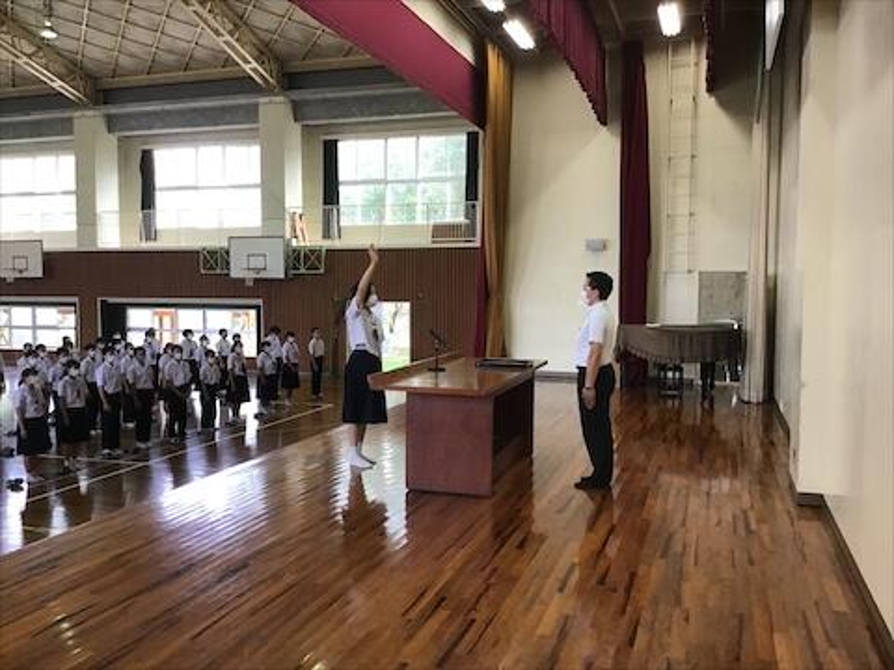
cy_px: 335
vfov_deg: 45.4
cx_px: 447
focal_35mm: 31
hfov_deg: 58.4
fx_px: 801
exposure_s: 1/30
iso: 40
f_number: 2.4
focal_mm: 3.3
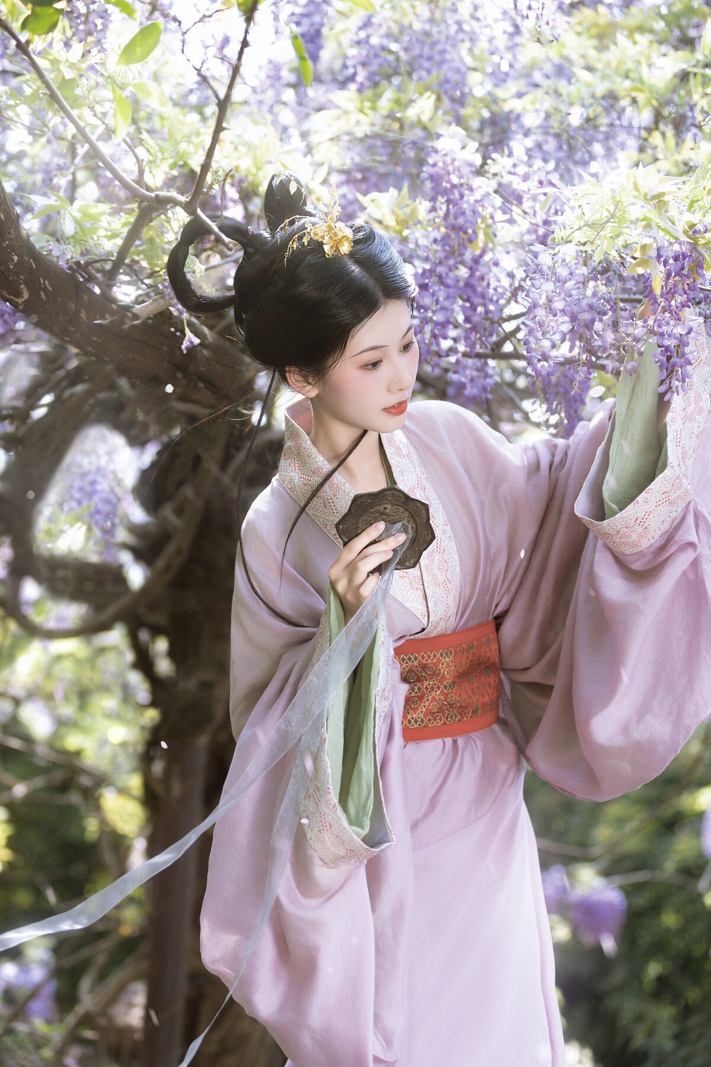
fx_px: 2222
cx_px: 356
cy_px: 534
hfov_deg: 18.2
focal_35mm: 75
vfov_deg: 27.0
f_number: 2.8
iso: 100
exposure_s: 1/320
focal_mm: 75
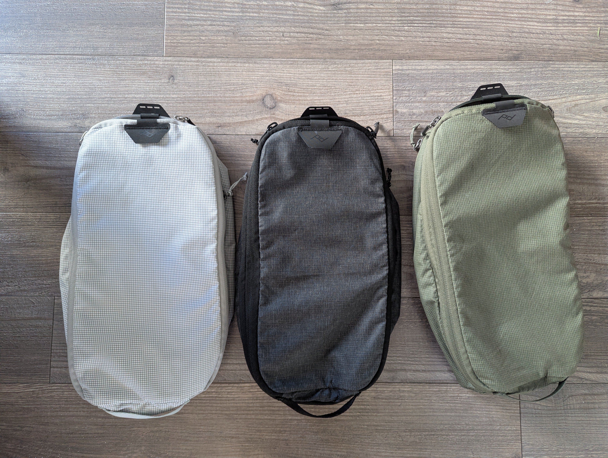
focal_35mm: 24
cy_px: 229
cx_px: 304
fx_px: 422
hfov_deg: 71.5
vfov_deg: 56.9
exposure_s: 1/60.7
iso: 326
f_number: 1.85
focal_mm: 6.81
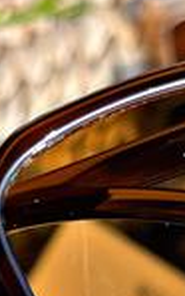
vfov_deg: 13.8
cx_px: -52
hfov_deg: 8.9
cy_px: 397
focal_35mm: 145
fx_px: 1171
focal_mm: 5.1
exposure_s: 1/1618
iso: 32
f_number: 1.6
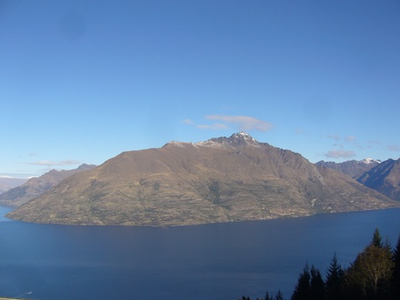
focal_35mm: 35
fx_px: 404
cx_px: 200
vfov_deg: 40.7
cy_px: 150
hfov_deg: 52.6
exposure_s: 1/320
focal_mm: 5.8
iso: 80
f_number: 5.6
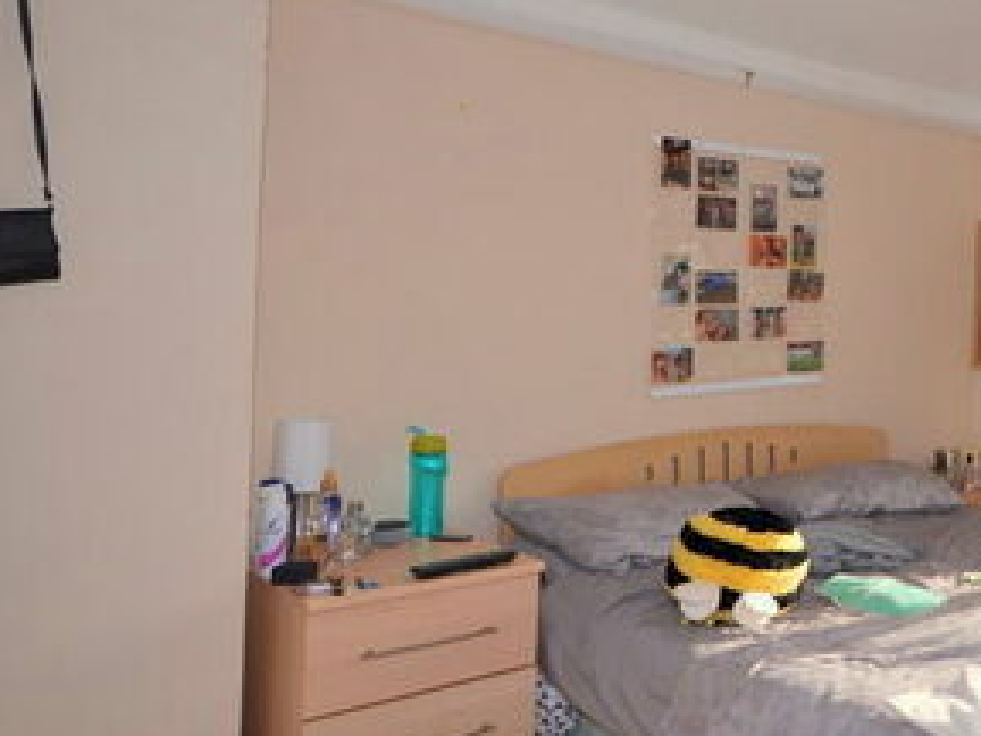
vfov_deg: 40.5
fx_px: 992
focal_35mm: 35
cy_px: 293
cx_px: 1053
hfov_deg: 42.6
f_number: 5.6
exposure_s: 1/125
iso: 100
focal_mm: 10
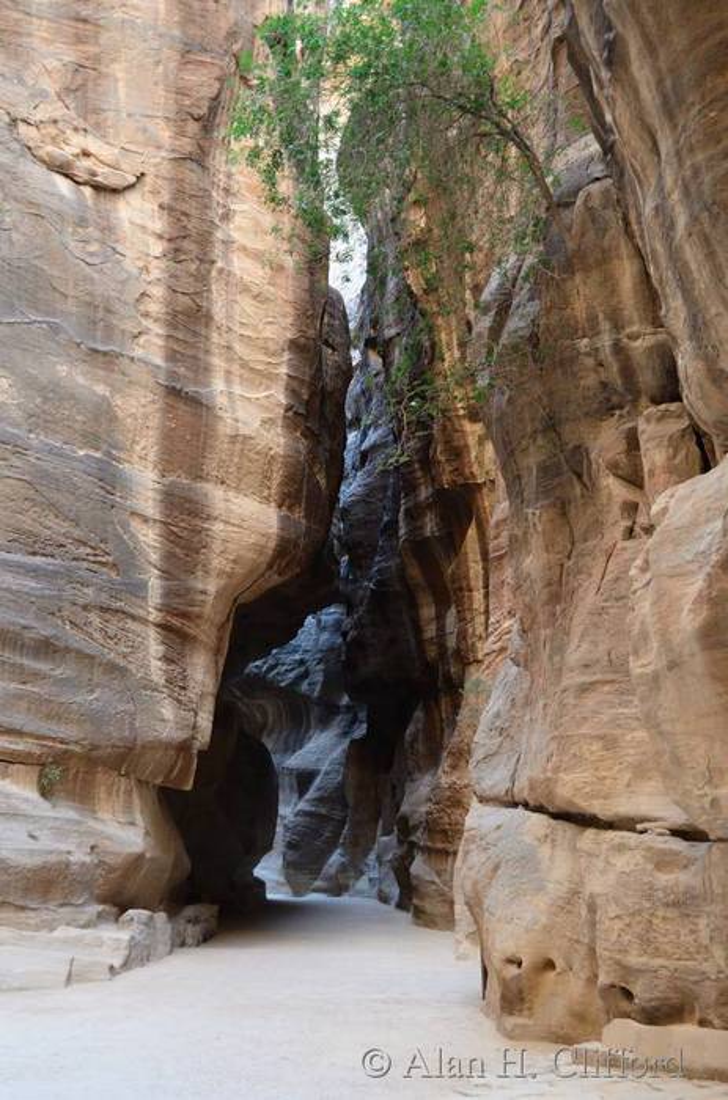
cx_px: 364
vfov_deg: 45.1
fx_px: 1327
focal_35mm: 44
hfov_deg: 30.7
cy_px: 550
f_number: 4
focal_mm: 29
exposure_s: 1/160
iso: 1800
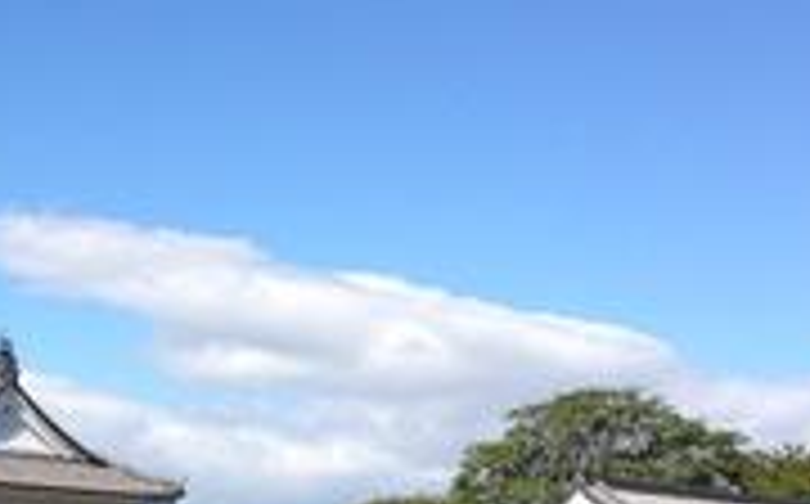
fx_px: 2028
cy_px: 484
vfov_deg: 14.0
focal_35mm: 92
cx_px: 65
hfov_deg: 22.0
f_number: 2.4
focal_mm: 4.13
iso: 50
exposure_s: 1/1695
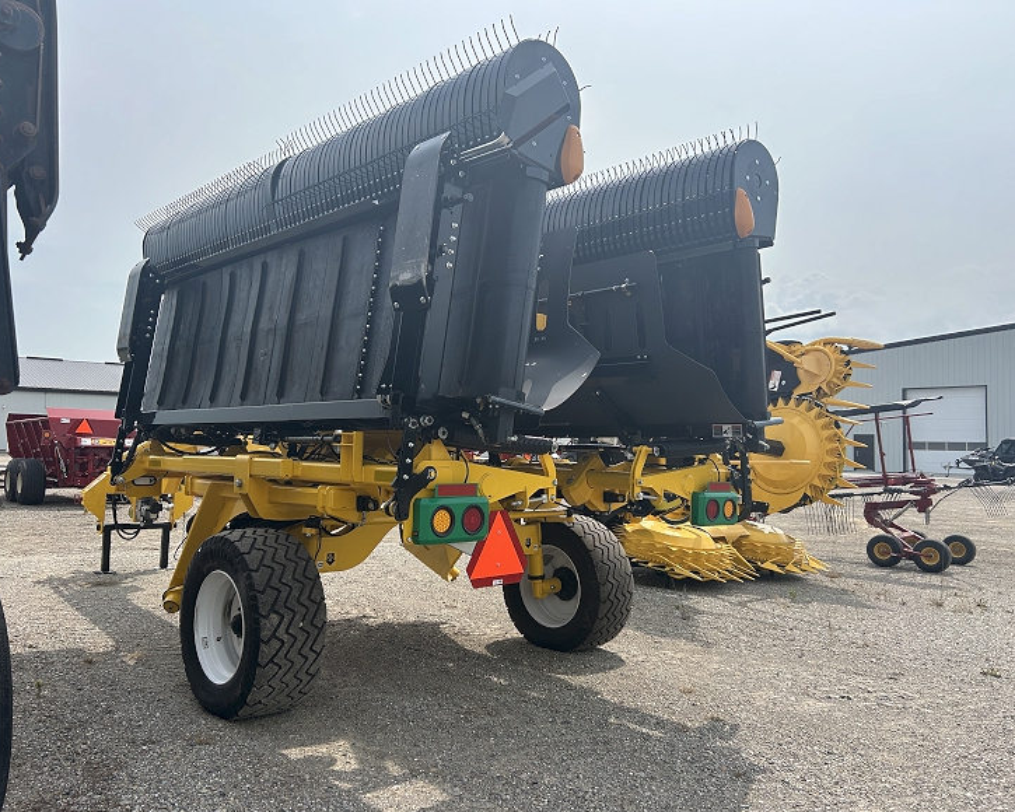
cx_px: 472
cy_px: 409
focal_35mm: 28
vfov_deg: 51.5
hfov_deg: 62.1
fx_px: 841
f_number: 1.5
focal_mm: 5.7
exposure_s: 1/5076
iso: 50
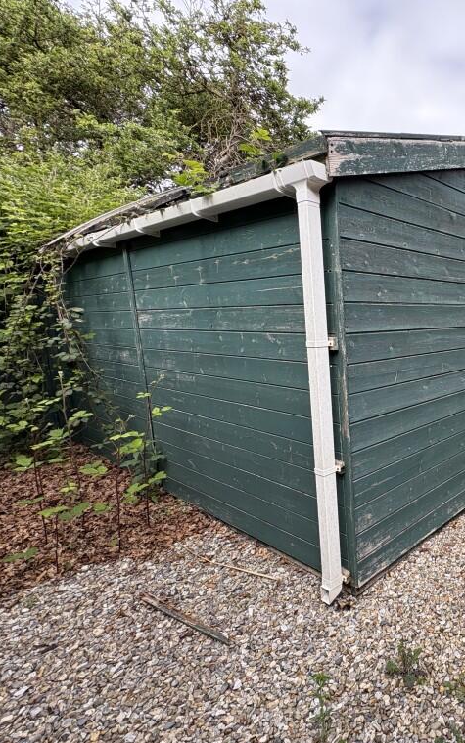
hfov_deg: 48.9
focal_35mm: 20
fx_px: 406
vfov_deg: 85.1
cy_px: 374
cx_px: 465
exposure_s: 1/405
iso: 64
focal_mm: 2.22
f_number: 2.2
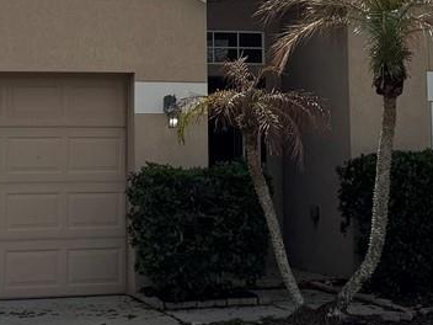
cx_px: 224
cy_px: -12
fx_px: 1363
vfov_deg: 13.4
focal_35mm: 109
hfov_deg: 18.0
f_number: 1.78
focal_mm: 6.76
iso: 80
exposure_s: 1/7937
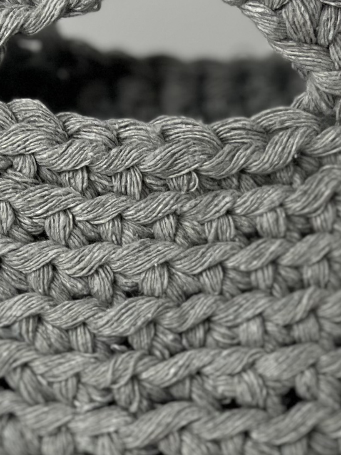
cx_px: 192
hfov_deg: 15.4
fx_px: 1261
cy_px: 432
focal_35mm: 96
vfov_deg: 19.9
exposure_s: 1/120
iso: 80
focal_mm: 5.1
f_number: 1.6
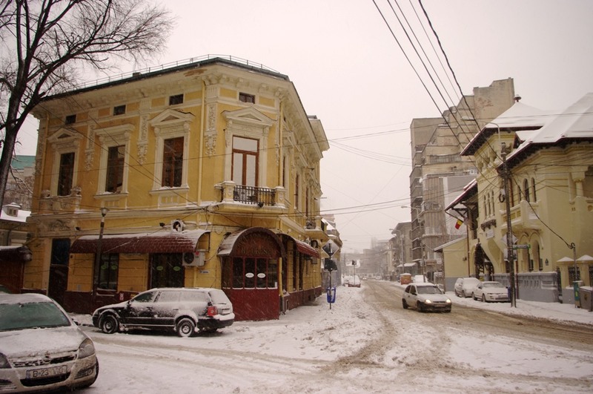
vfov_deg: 47.8
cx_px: 296
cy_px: 197
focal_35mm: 27
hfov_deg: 67.5
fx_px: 444
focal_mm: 18
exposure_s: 1/90
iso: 100
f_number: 4
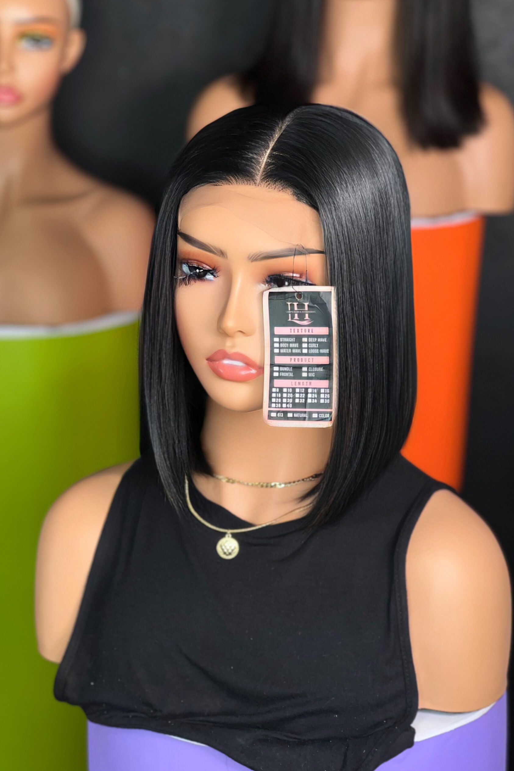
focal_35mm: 81
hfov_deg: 16.9
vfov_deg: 25.1
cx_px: 234
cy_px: 387
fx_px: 1735
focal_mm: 9
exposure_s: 1/50
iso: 40
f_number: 2.8
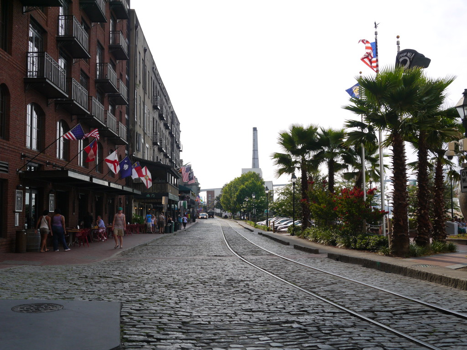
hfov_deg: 46.8
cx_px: 234
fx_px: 540
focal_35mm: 40
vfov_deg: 36.0
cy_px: 175
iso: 160
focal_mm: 20
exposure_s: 1/320
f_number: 8
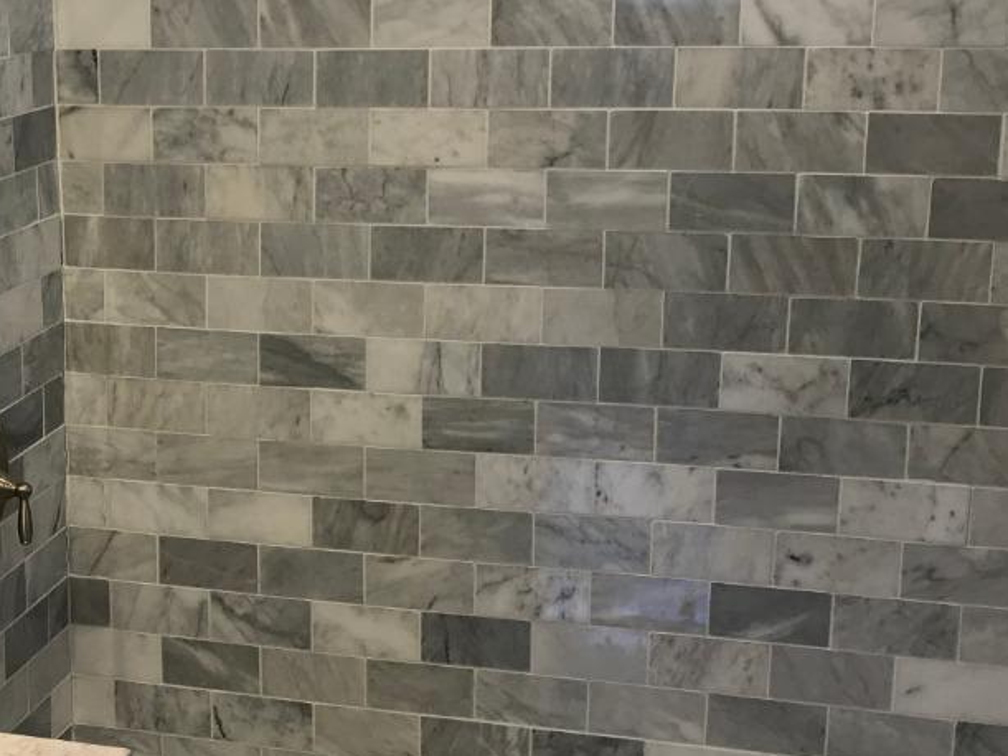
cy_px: 414
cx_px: 170
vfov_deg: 22.2
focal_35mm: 66
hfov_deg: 28.6
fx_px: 1922
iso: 20
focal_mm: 3.99
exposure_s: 1/60
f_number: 1.8
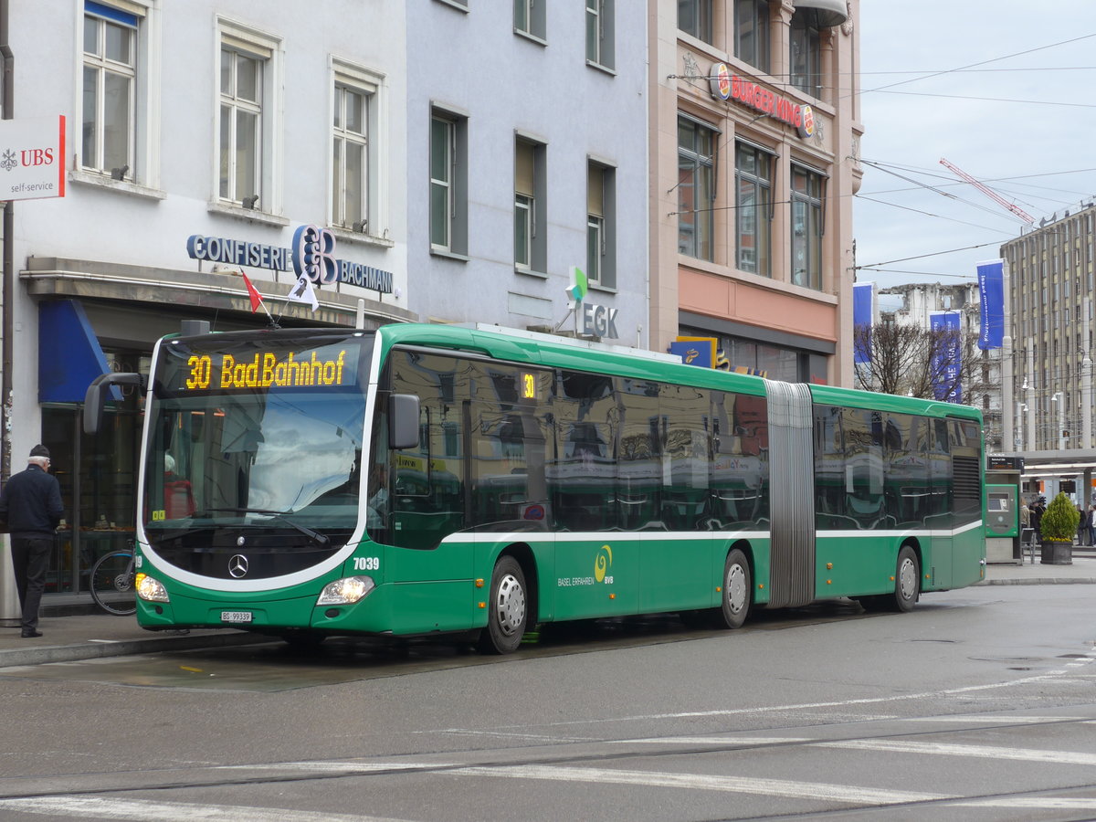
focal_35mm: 74
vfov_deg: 19.9
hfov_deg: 26.3
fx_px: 2343
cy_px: 411
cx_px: 548
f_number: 4.2
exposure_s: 1/125
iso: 80
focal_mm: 15
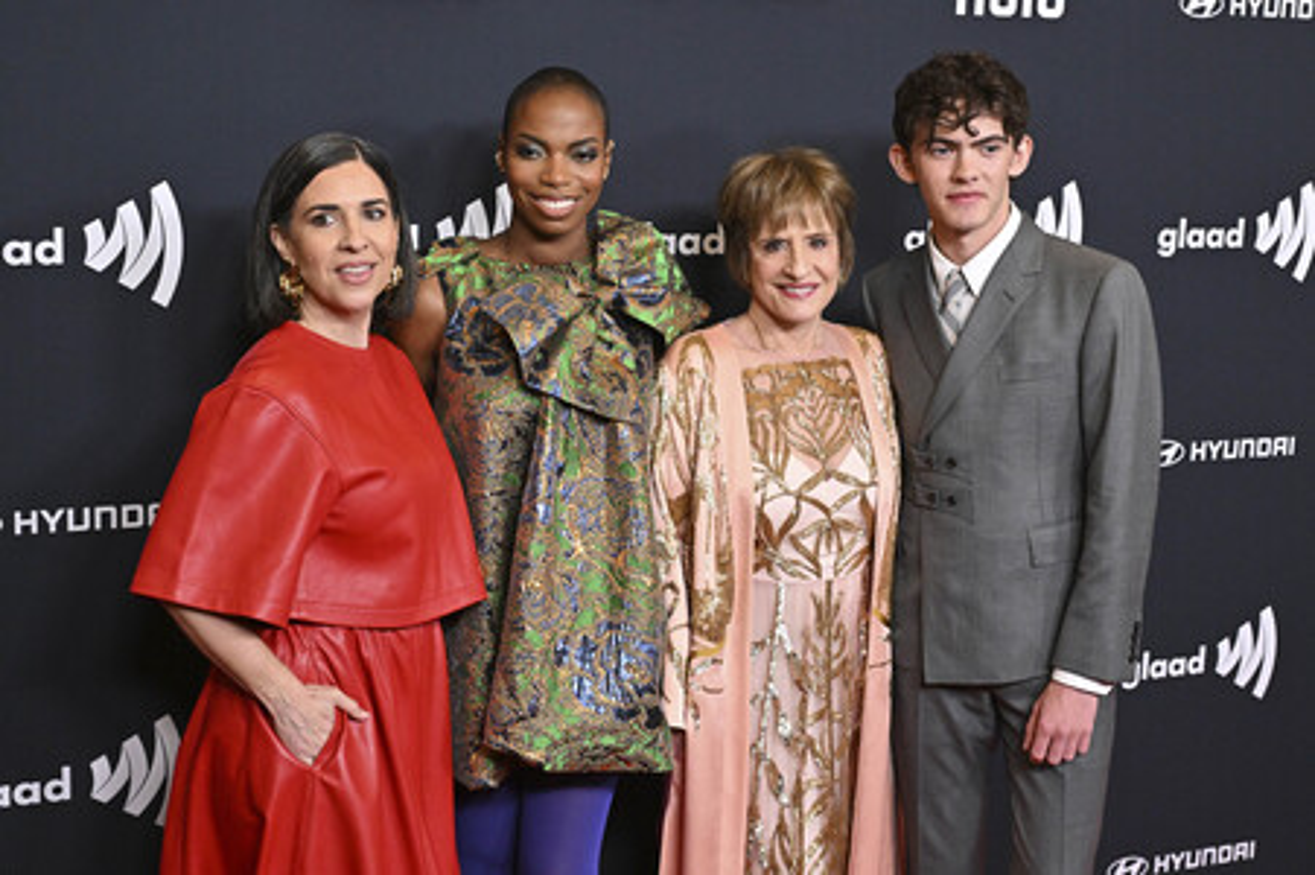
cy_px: 438
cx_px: 658
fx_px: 1752
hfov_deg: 41.1
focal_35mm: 48
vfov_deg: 28.0
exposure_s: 1/250
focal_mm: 48
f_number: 5.6
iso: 4000
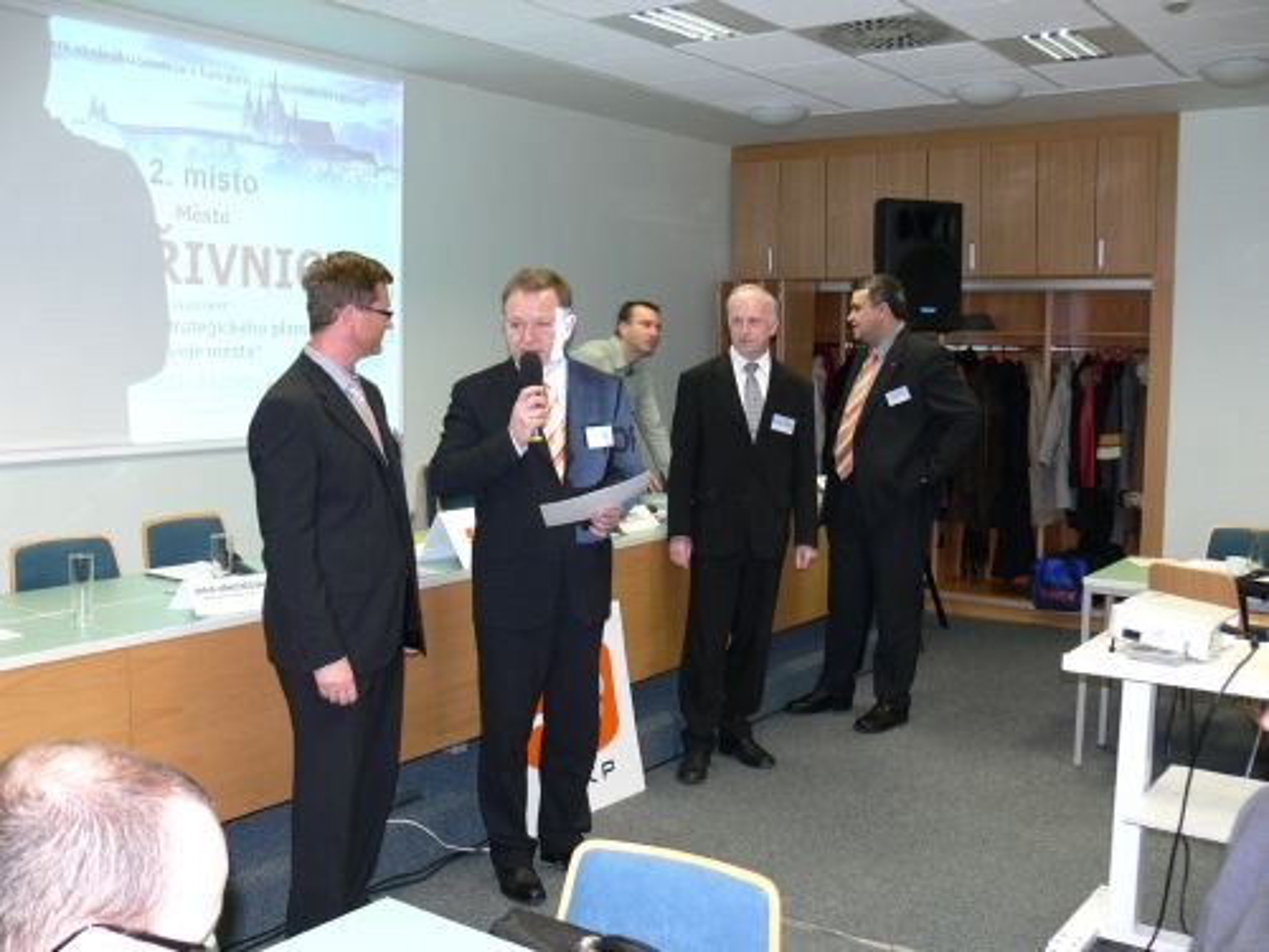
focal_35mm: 35
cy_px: 476
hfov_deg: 52.6
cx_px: 634
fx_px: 1283
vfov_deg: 40.7
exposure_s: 1/30
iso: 125
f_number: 2.8
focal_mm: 7.4
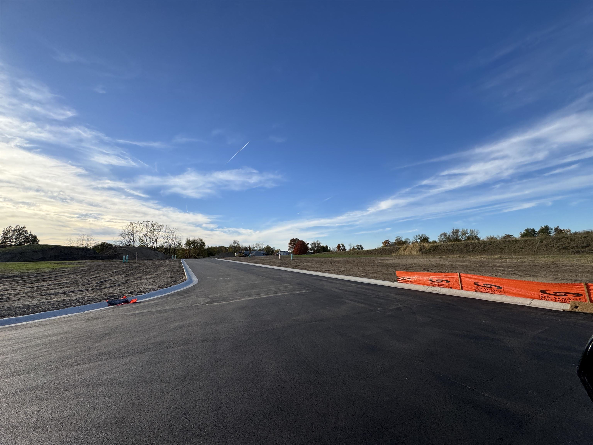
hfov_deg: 102.1
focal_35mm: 14
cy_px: 222
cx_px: 296
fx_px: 240
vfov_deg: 85.7
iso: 50
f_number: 2.2
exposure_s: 1/2208
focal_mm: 2.22
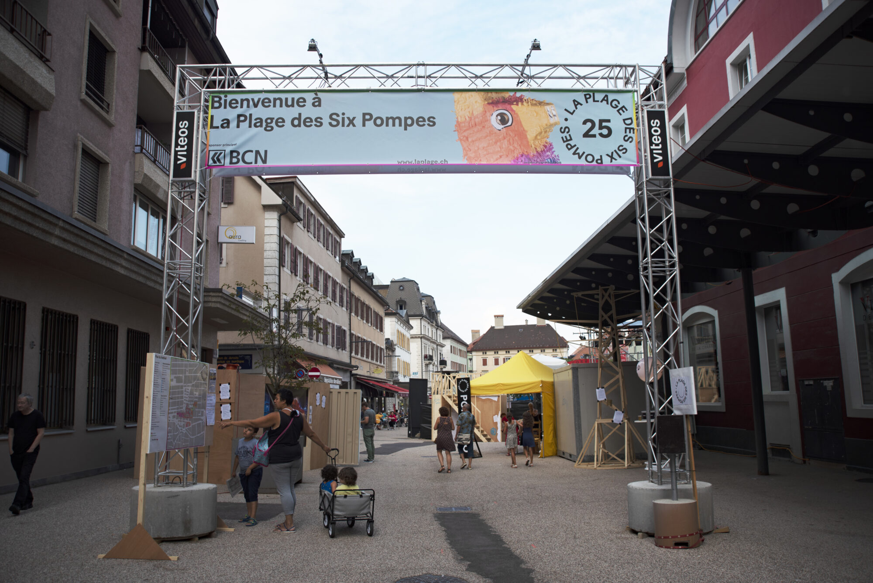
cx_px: 436
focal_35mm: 28
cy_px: 292
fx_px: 679
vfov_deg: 46.4
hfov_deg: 65.5
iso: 100
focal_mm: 28
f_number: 5.6
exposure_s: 1/320
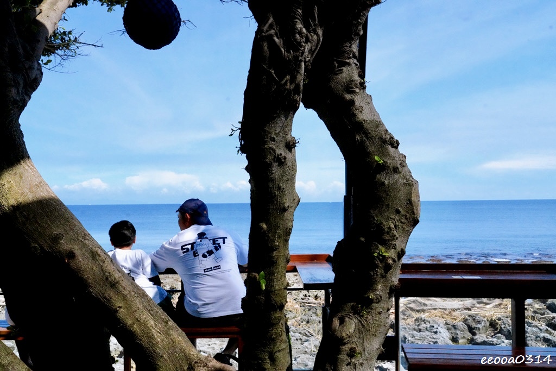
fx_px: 541
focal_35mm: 35
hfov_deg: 54.4
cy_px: 186
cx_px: 278
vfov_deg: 37.9
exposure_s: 1/6400
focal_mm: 35
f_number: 13
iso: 6400
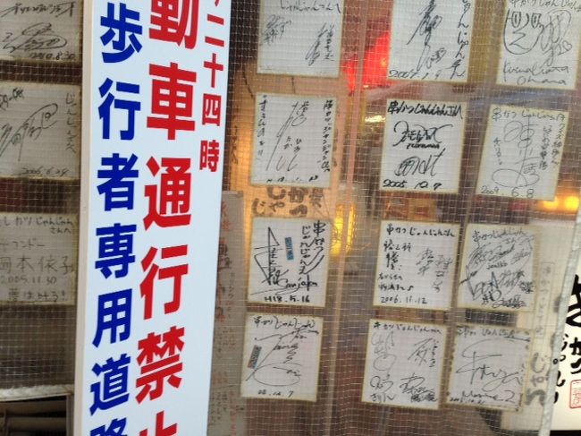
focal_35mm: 33
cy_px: 218
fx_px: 554
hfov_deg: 55.4
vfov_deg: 42.9
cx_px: 290
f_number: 2.4
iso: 64
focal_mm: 4.12
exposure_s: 1/120
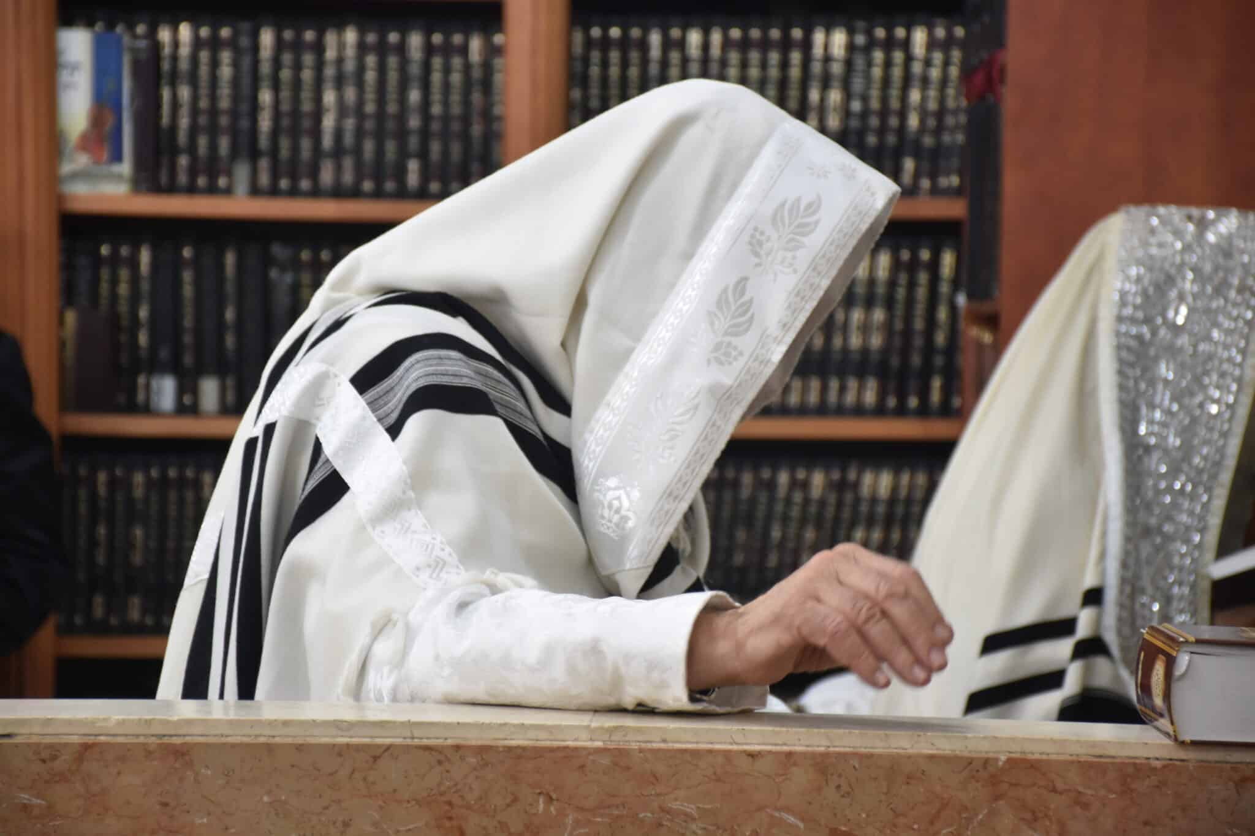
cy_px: 418
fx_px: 4967
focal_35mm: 142
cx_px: 628
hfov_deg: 14.4
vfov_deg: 9.6
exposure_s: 1/100
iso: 1000
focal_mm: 95
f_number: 6.3
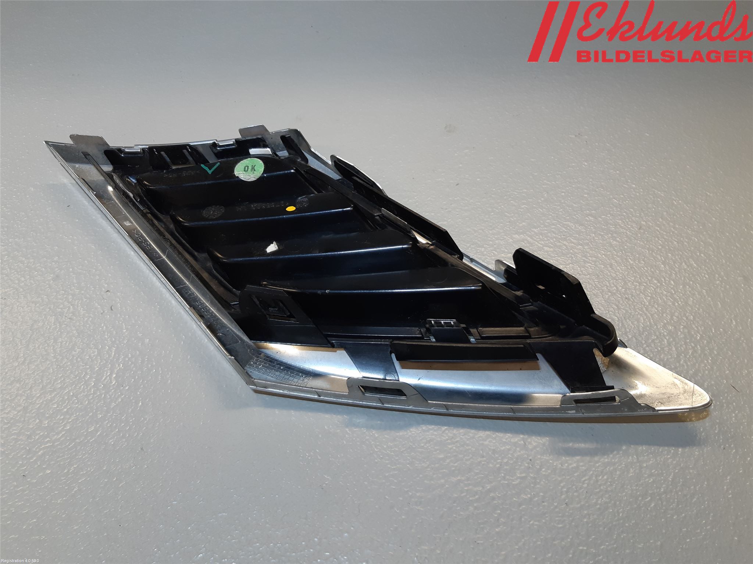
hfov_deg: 67.3
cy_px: 282
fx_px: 566
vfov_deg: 53.1
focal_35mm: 26
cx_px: 376
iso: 80
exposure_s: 1/100
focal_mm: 3.93
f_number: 1.7
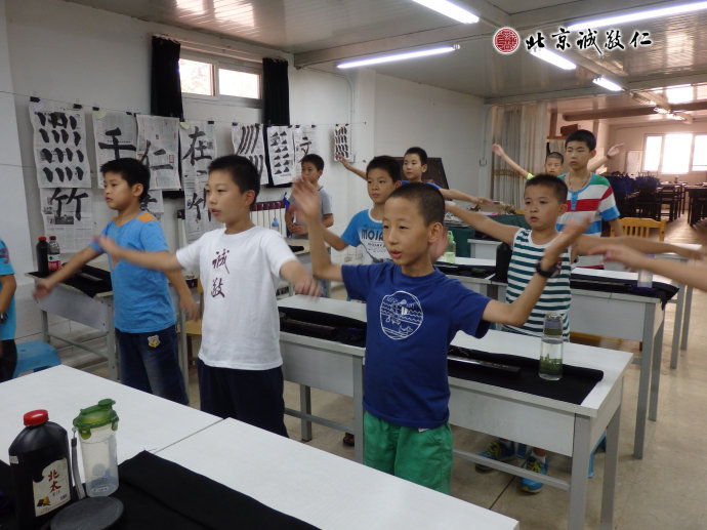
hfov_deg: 65.3
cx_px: 354
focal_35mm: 27
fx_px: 551
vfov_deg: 51.3
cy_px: 265
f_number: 3.2
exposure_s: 1/50
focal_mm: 5
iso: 250
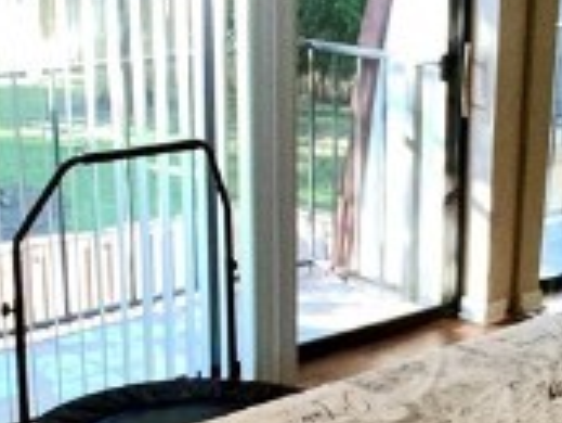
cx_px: 357
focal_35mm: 83
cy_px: 293
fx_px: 1348
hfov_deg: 23.5
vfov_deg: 17.7
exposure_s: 1/60
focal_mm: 2.22
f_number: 2.2
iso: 200
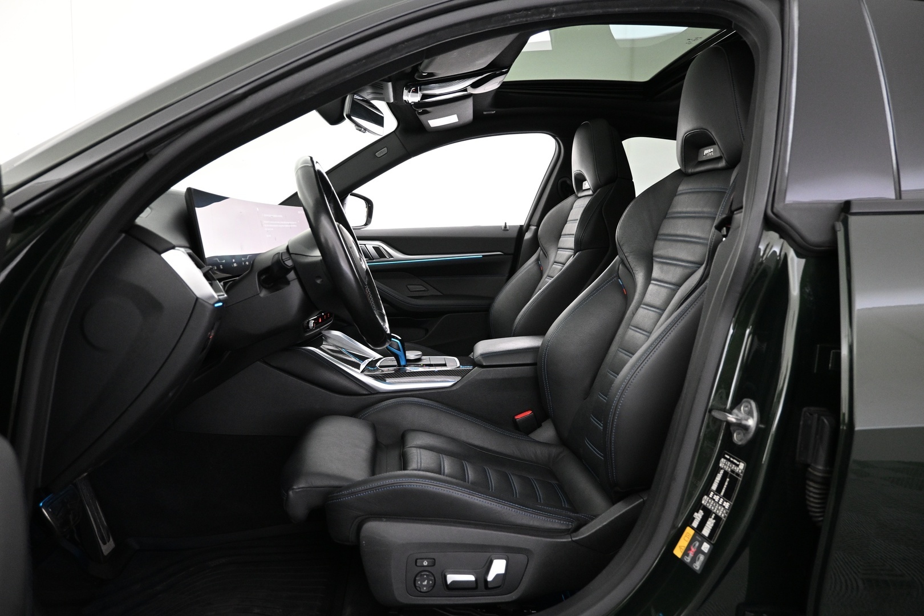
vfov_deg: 53.1
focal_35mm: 24
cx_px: 462
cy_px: 308
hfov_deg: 73.7
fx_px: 616
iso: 1600
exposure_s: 1/30
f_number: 3.5
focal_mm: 16
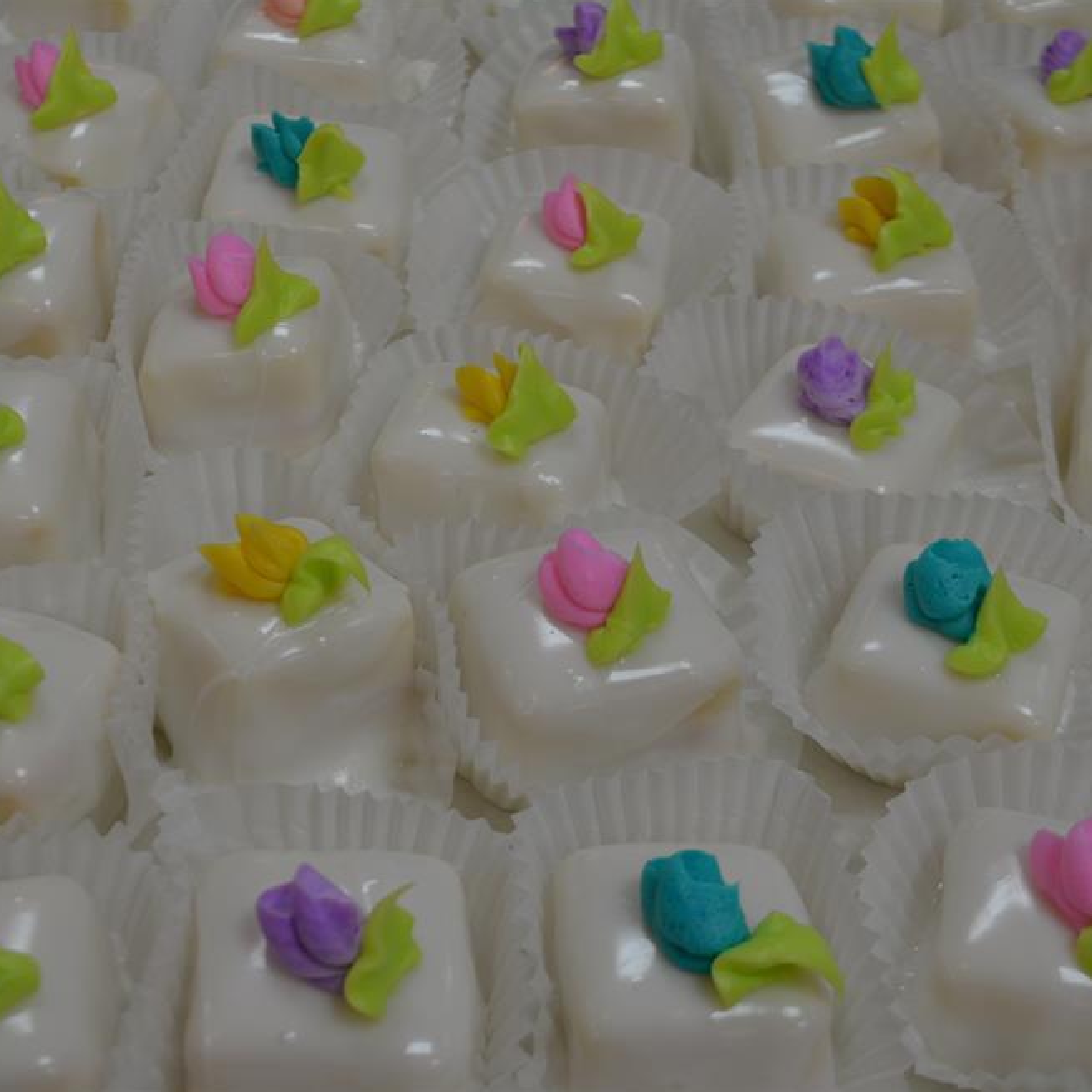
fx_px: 2070
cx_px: 446
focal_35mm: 58
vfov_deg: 29.6
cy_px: 546
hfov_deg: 29.5
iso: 400
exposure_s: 1/100
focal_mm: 30
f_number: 4.8
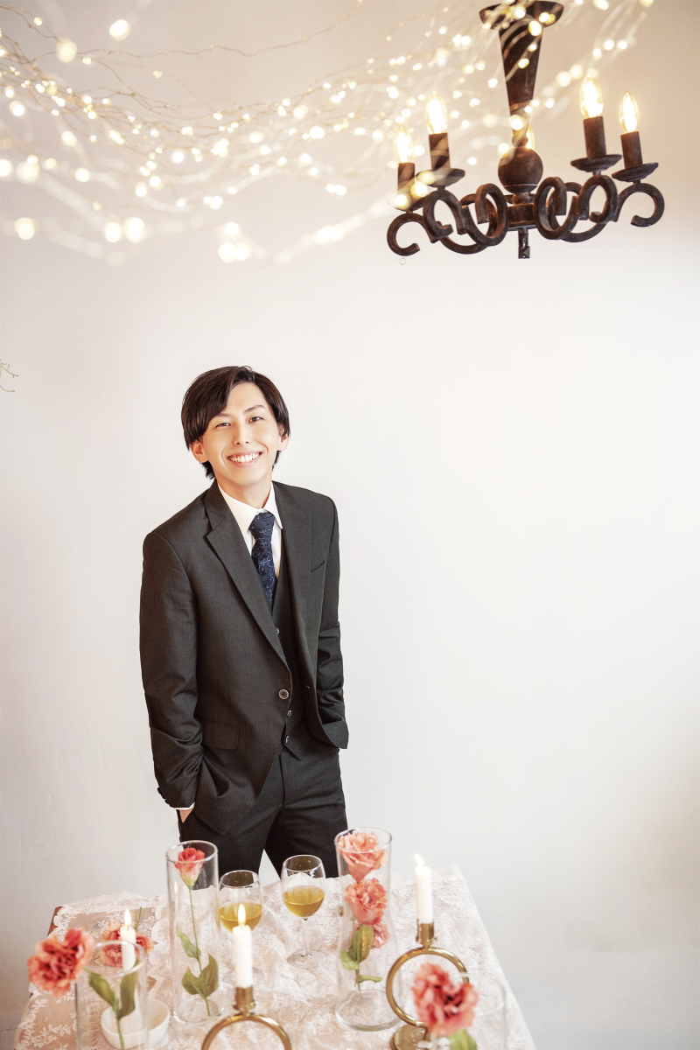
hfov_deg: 30.5
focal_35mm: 44
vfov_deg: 44.5
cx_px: 350
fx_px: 1283
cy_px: 525
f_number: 2.8
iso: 800
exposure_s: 1/200
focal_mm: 44
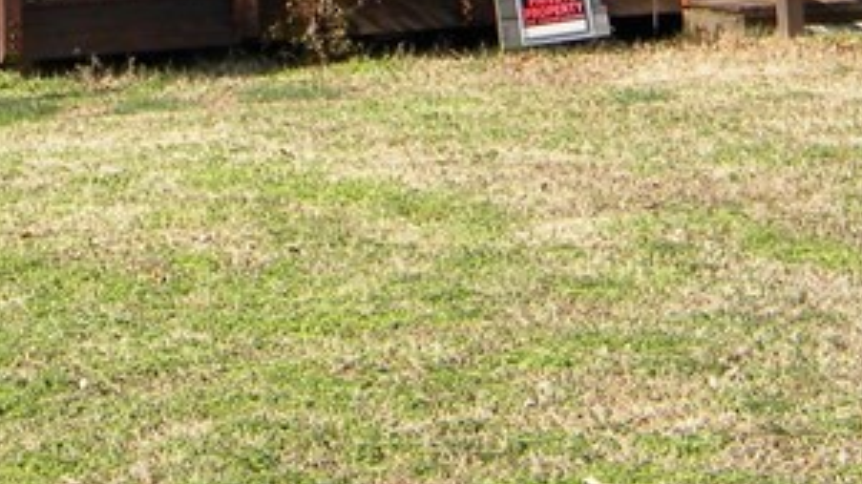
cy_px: -430
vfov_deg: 7.7
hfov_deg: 13.8
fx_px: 3473
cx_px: -115
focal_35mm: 152
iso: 80
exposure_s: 1/408
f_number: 3.8
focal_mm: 7.3
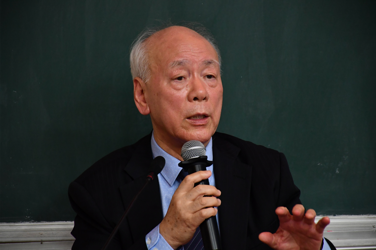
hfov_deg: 9.8
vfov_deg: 6.5
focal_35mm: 210
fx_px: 2193
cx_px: 188
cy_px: 125
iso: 3200
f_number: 5.6
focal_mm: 140
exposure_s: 1/50
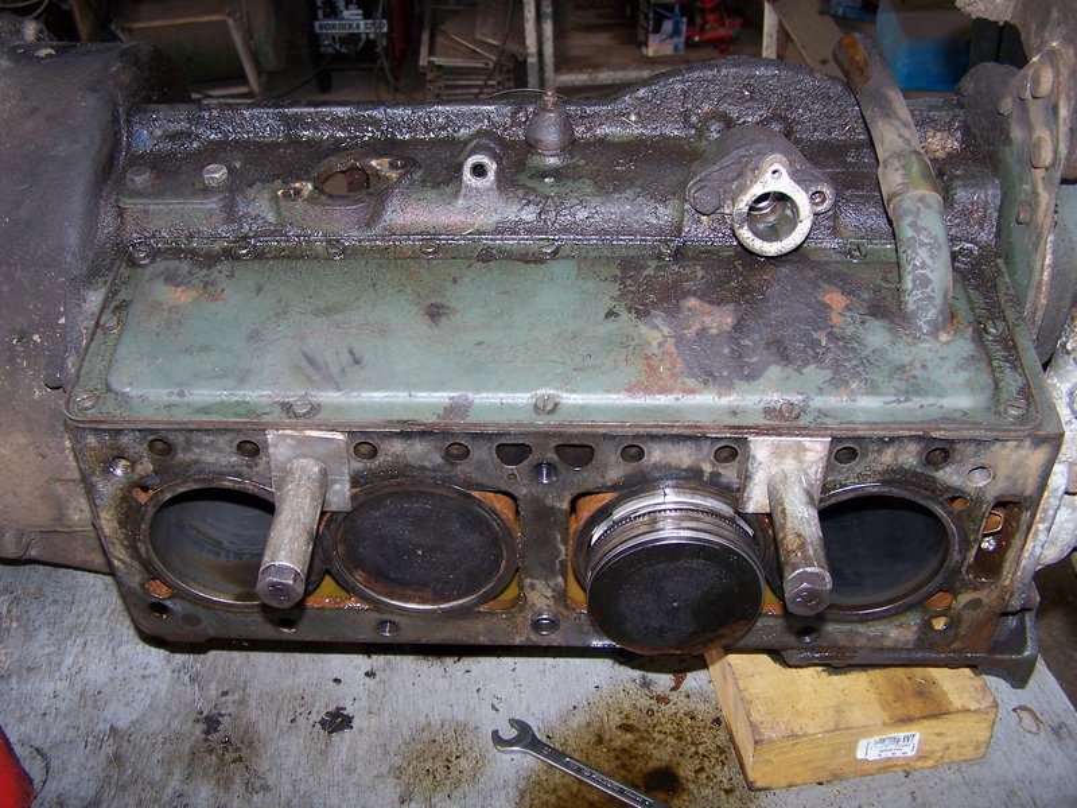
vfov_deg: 37.7
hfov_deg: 49.0
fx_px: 1182
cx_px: 538
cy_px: 404
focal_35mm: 38
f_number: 2.8
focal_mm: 6.3
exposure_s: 1/60
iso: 140
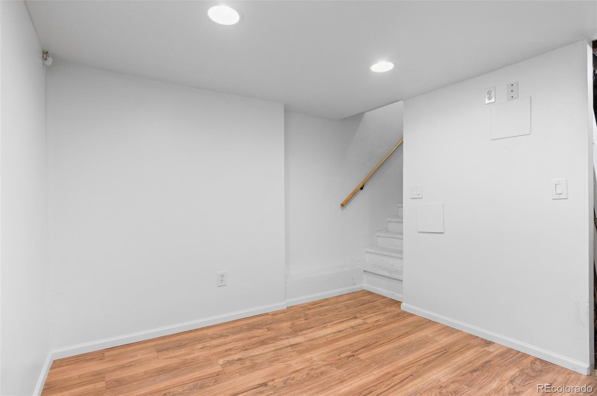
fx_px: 282
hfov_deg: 93.3
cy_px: 198
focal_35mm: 17
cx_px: 298
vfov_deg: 70.3
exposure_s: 1/15
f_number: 7.1
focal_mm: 17
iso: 1250
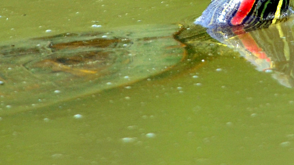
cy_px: -7
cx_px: 242
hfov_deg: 0.8
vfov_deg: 0.4
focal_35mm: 2785
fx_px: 21708
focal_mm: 500
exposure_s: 1/1000
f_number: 6.3
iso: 400
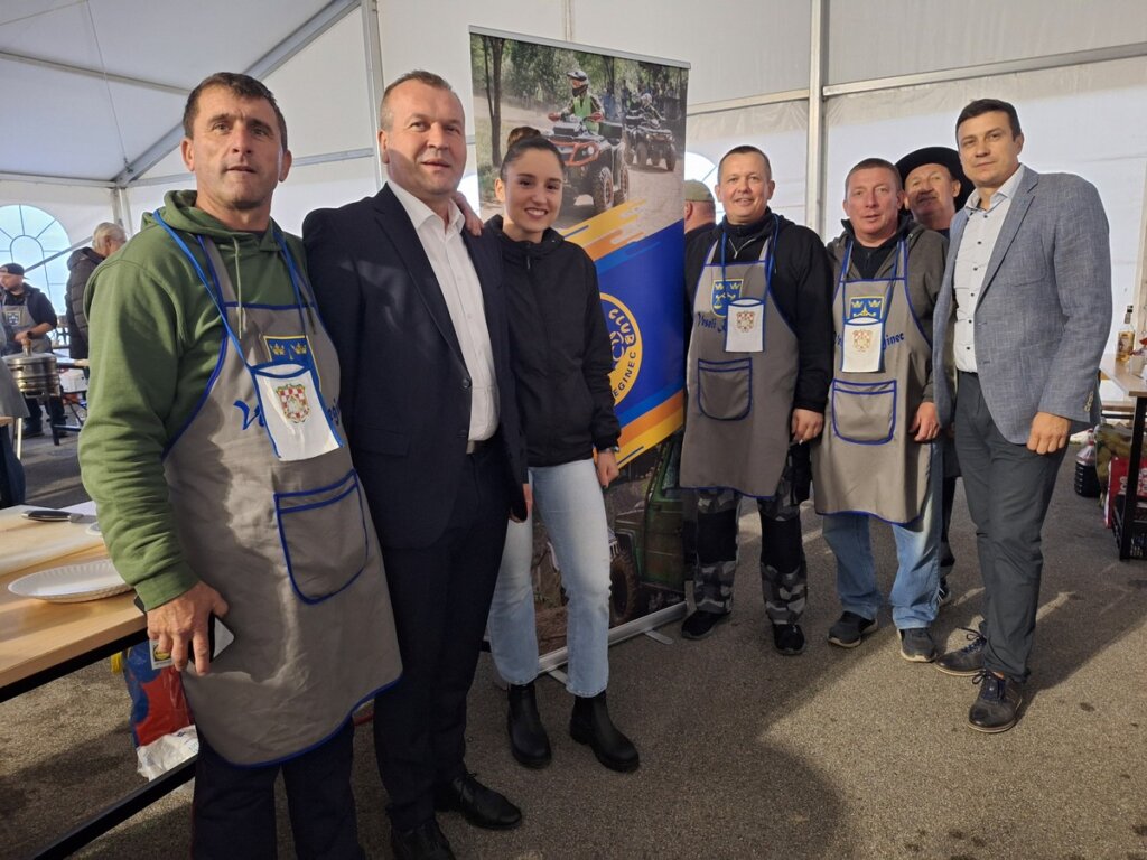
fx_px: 762
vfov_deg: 58.9
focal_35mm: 23
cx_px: 574
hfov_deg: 73.9
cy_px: 430
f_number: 1.8
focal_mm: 5.54
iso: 400
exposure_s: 1/20
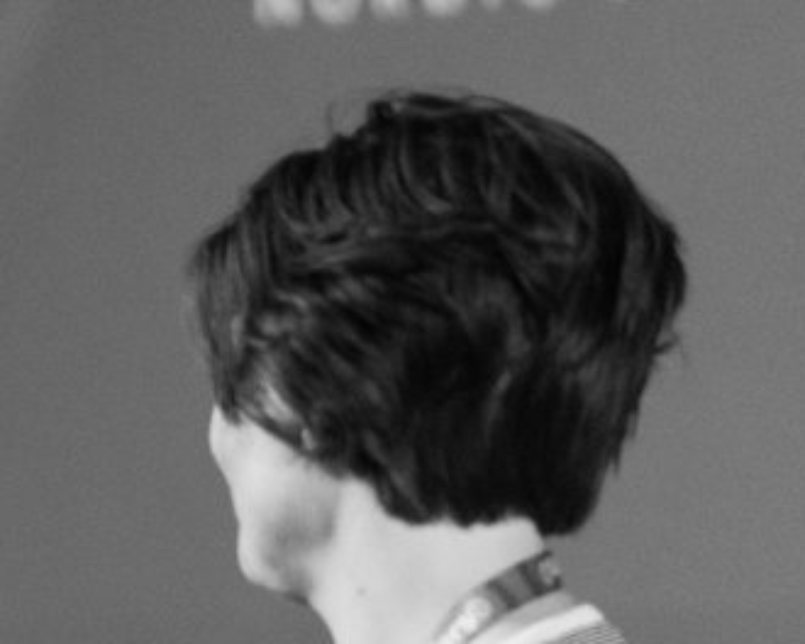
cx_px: -273
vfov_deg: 2.4
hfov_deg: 3.0
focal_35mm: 641
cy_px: 800
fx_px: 15272
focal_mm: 188
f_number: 2.8
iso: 4000
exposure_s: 1/125
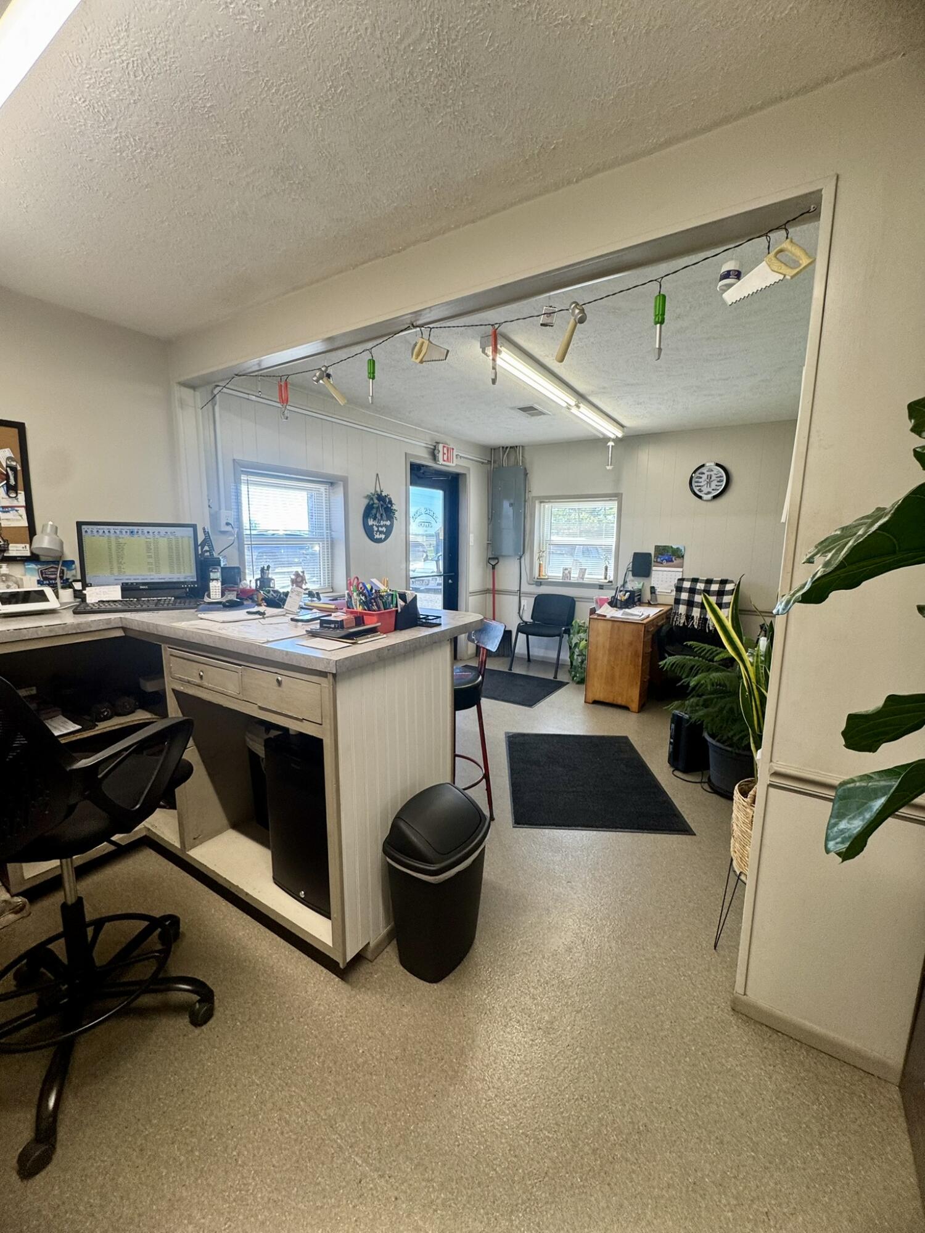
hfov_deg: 85.7
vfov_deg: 102.1
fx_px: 499
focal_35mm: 14
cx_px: 462
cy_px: 616
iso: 100
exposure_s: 1/121
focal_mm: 2.22
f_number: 2.2
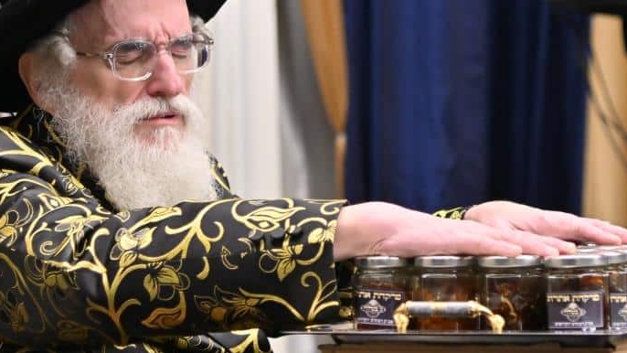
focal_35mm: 183
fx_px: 3043
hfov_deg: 11.8
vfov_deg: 6.6
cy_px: 144
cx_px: 296
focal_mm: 78
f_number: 4
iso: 640
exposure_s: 1/160
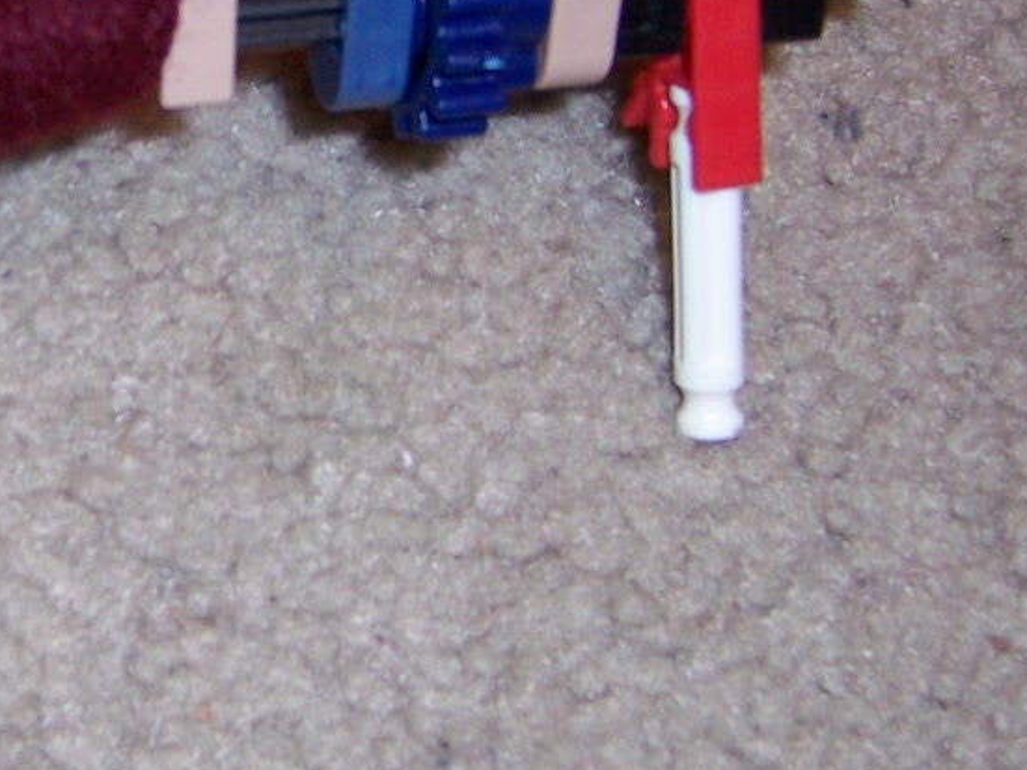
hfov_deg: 19.8
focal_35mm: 93
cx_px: -201
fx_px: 2759
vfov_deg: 15.7
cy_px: 119
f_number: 2.8
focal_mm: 5.5
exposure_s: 1/60
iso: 140
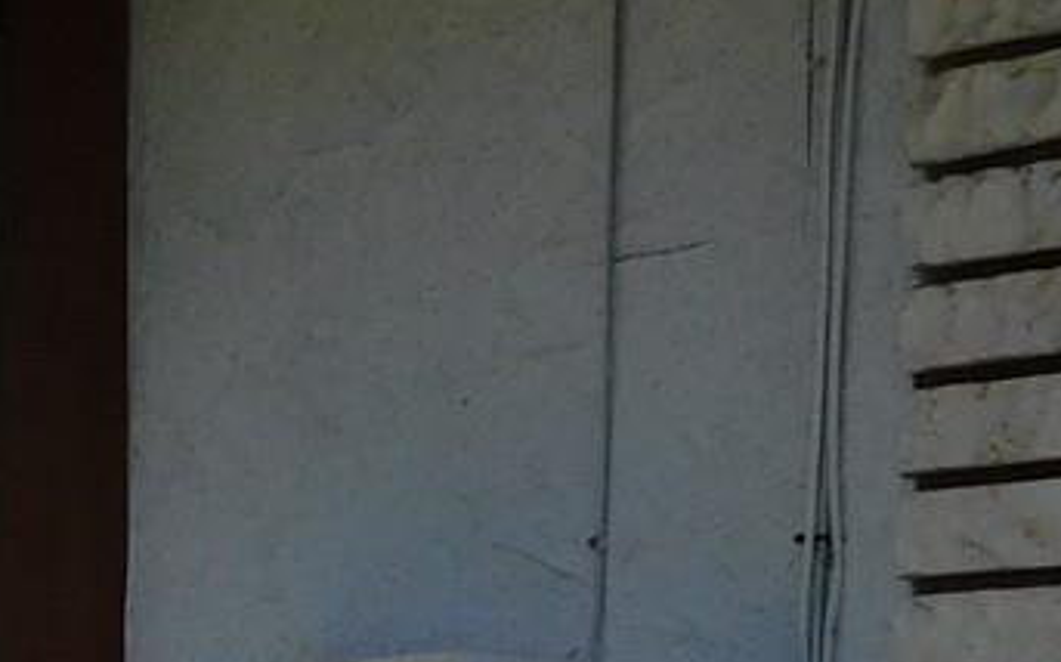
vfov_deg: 7.2
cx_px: -844
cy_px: 1107
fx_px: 5144
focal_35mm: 178
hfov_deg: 11.0
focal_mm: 6.3
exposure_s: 1/500
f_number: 7
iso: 125
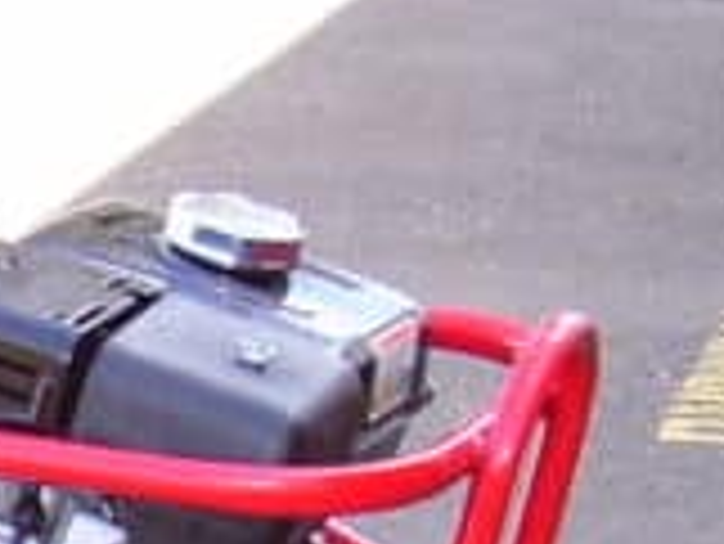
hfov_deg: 8.3
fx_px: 4793
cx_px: -540
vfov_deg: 6.3
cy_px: 1025
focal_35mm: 229
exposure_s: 1/180
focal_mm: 6
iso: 80
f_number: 2.7
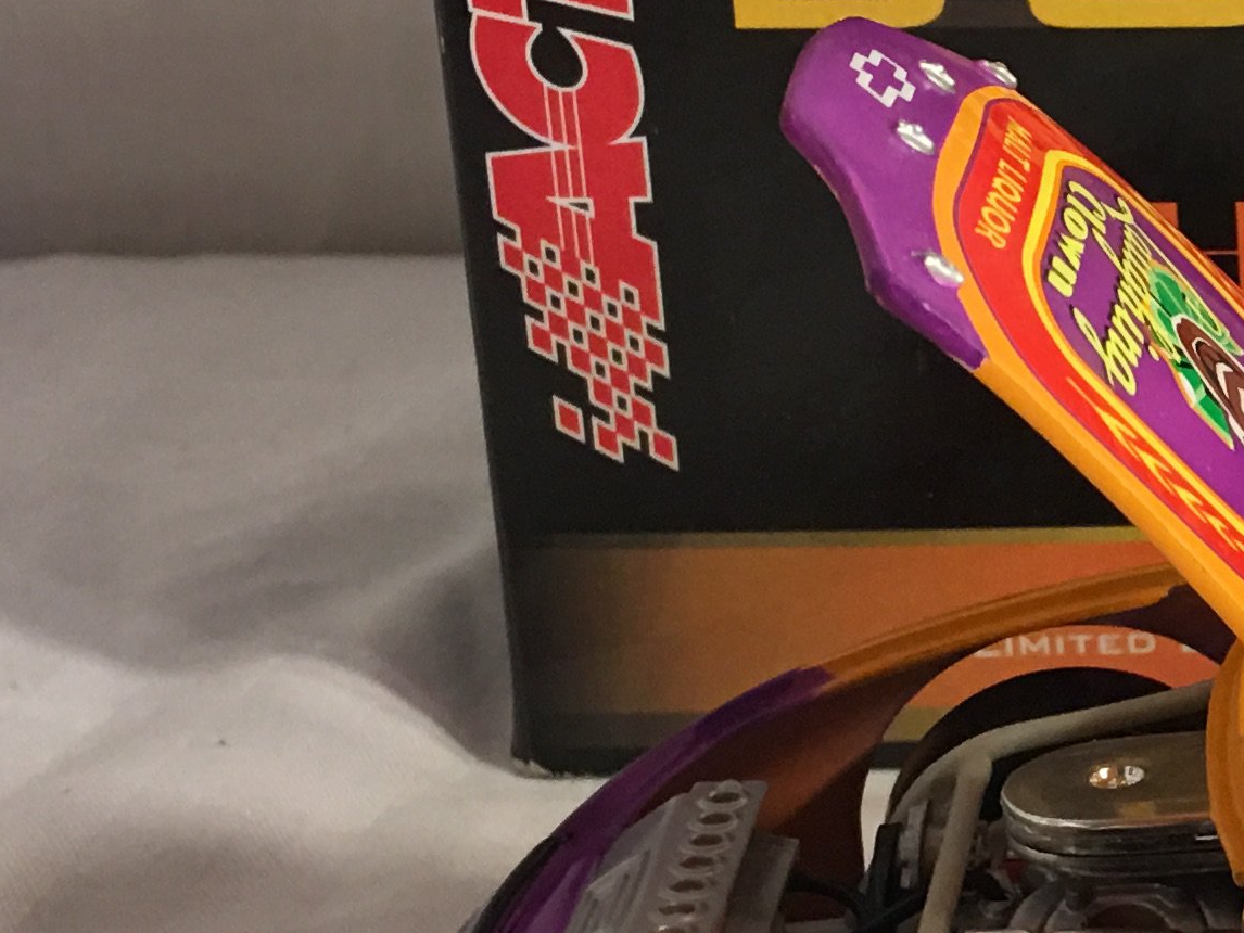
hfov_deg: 17.4
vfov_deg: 14.5
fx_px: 3666
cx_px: 1854
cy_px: 470
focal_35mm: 102
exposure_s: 1/30
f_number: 2.2
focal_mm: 4.15
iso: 40
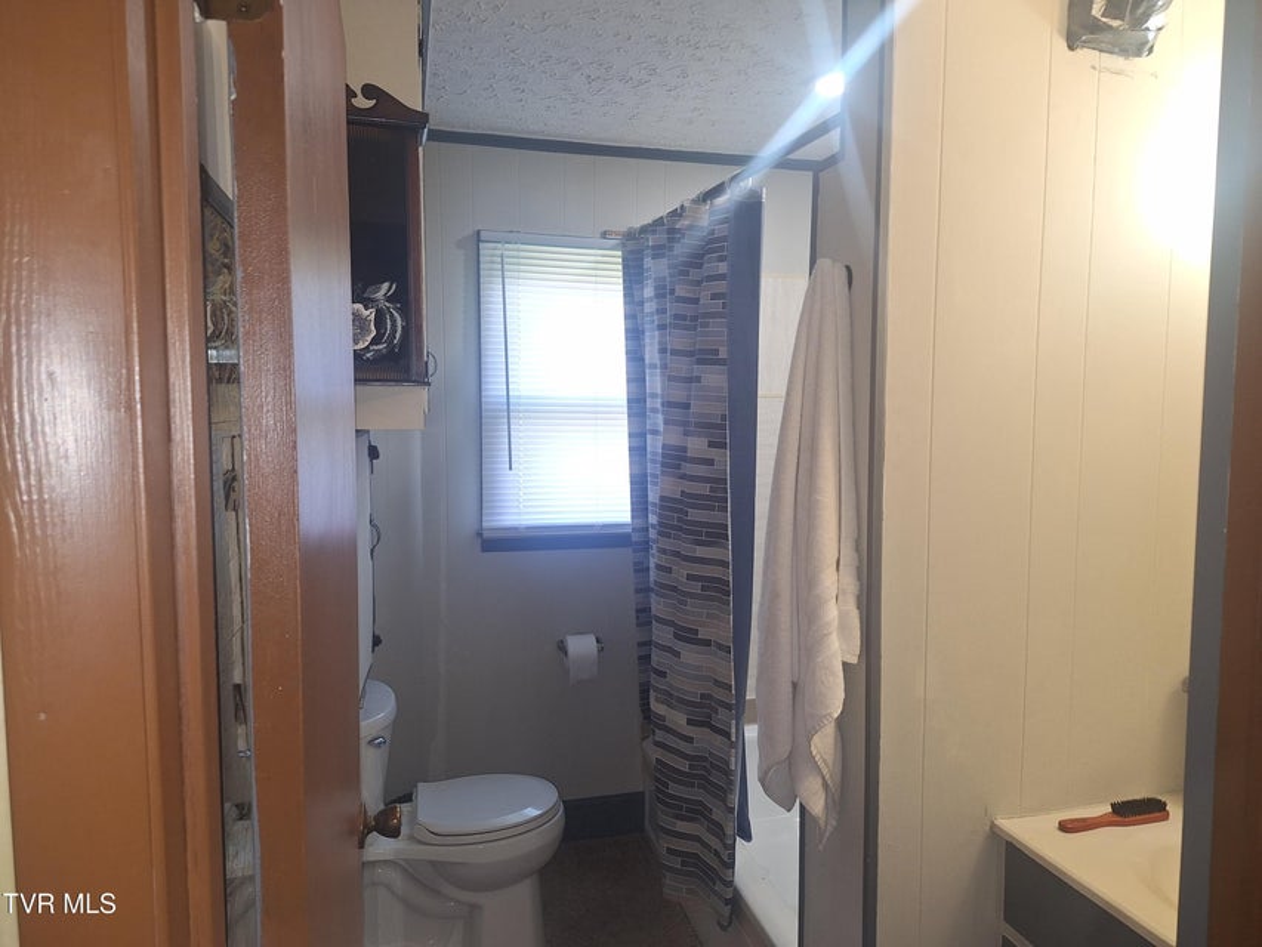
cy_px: 474
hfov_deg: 73.9
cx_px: 631
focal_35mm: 23
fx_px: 839
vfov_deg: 58.9
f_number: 1.8
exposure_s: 1/40
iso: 25
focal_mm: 5.54
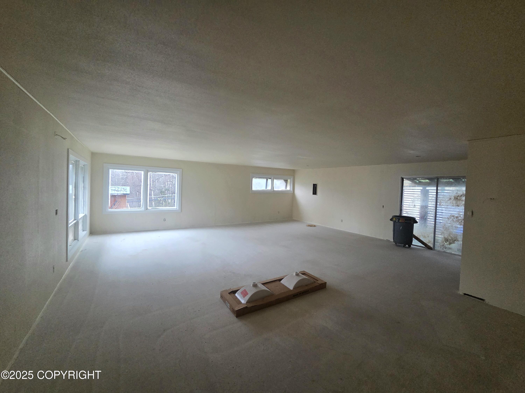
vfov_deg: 89.9
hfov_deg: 106.2
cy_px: 196
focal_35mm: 13
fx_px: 197
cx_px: 262
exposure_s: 1/60.2
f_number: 2.2
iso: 640
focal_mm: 2.2
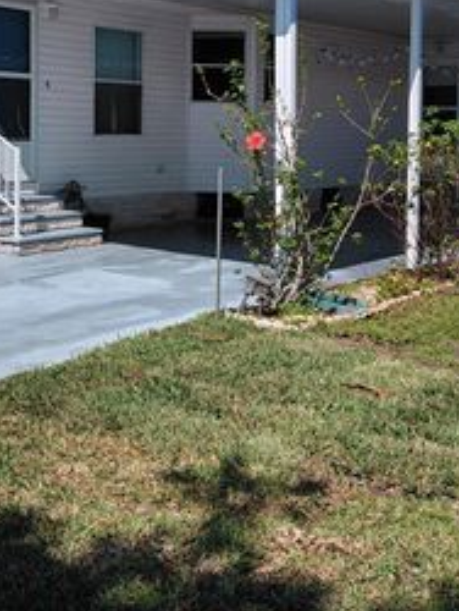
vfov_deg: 37.4
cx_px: 127
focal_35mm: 50
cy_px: 172
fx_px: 882
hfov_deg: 28.8
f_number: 1.8
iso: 50
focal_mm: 4.69
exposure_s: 1/6151
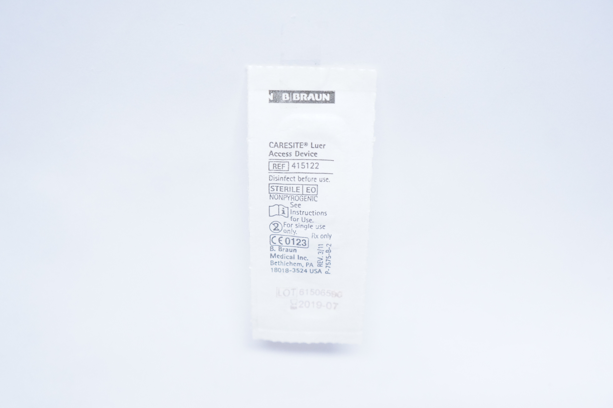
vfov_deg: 34.1
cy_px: 204
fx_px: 663
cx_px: 306
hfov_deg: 49.6
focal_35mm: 39
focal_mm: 26
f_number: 4.5
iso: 1600
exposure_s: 1/125
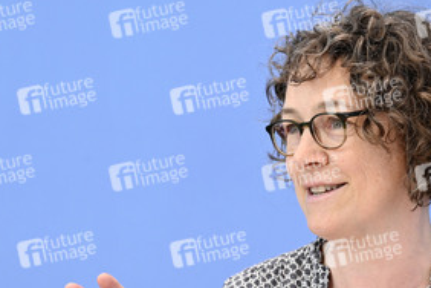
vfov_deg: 6.6
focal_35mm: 208
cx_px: 322
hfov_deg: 9.9
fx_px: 2490
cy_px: 211
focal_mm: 130
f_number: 5
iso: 3200
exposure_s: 1/640
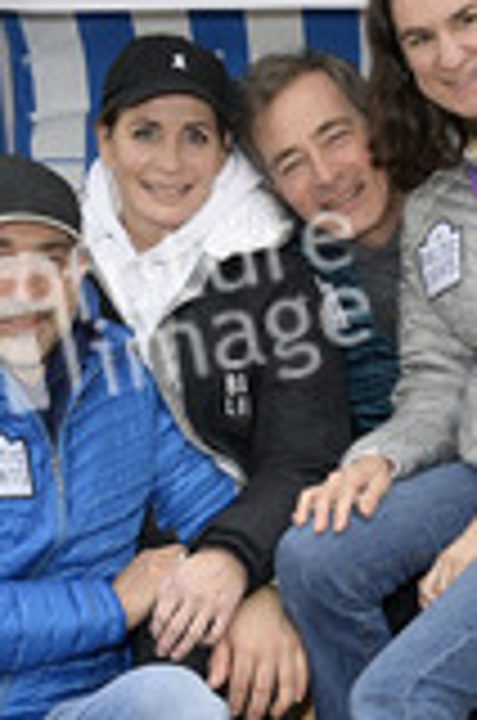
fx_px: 1896
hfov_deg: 14.3
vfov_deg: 21.3
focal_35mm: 95
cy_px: 544
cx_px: 270
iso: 640
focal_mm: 38
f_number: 6.3
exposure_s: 1/250
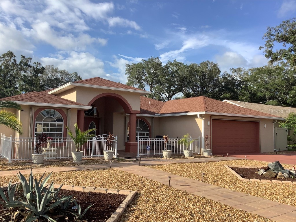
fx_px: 265
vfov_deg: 45.4
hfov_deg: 58.4
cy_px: 111
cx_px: 148
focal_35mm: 31
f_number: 2.4
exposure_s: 1/1045
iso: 25
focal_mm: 3.3
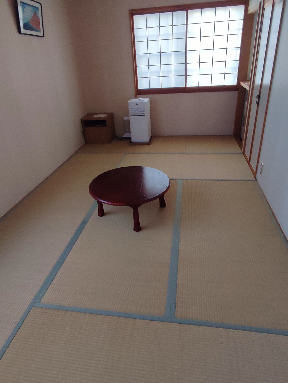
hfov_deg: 78.2
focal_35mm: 16
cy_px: 192
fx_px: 177
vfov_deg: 94.5
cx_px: 144
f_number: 2.2
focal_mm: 1.65
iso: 233
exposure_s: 1/33
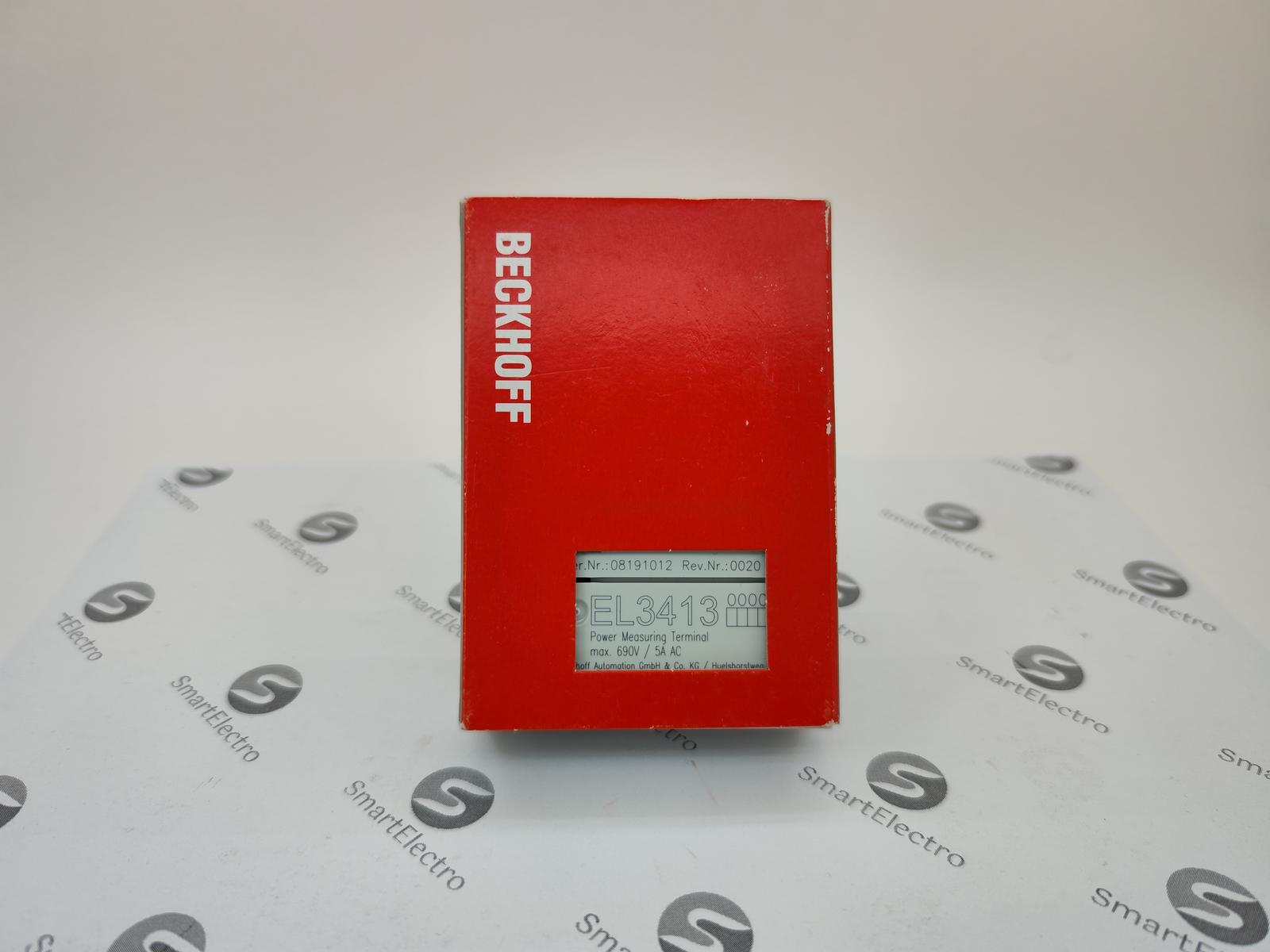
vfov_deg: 58.9
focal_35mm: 23
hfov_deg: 73.9
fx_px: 844
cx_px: 635
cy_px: 476
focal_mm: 7.01
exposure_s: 1/148
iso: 50
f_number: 1.69
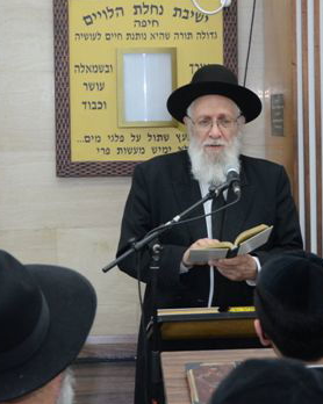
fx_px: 1352
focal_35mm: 113
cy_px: 175
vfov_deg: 17.0
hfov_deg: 13.6
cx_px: 209
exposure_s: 1/60
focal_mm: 35
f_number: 5.6
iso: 1600
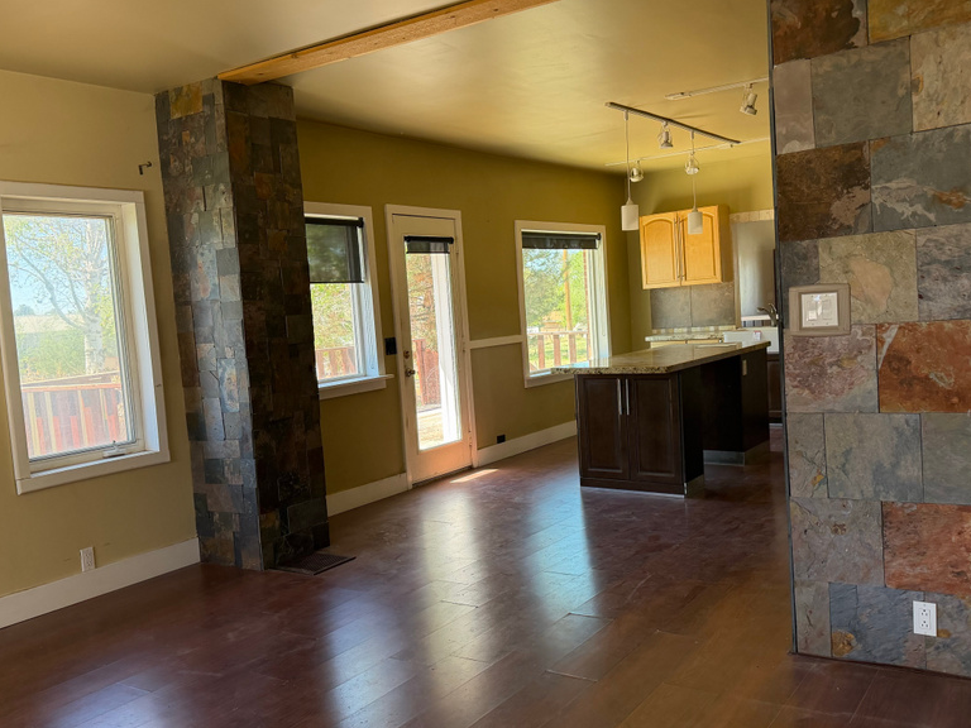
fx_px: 898
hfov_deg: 56.8
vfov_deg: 44.1
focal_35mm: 32
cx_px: 461
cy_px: 396
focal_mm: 6.76
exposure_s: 1/225
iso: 200
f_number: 1.78
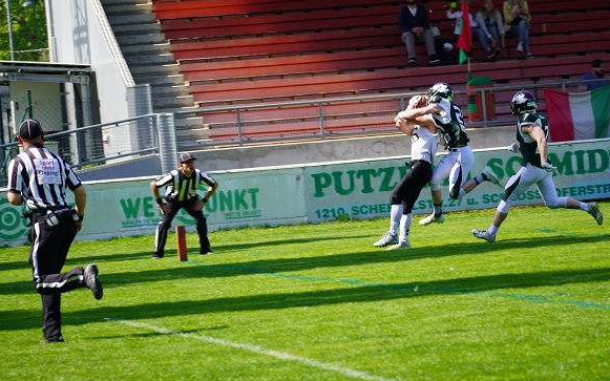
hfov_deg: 8.1
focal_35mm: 261
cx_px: 312
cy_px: 177
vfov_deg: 5.0
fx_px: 4331
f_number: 5.6
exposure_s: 1/320
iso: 125
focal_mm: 165
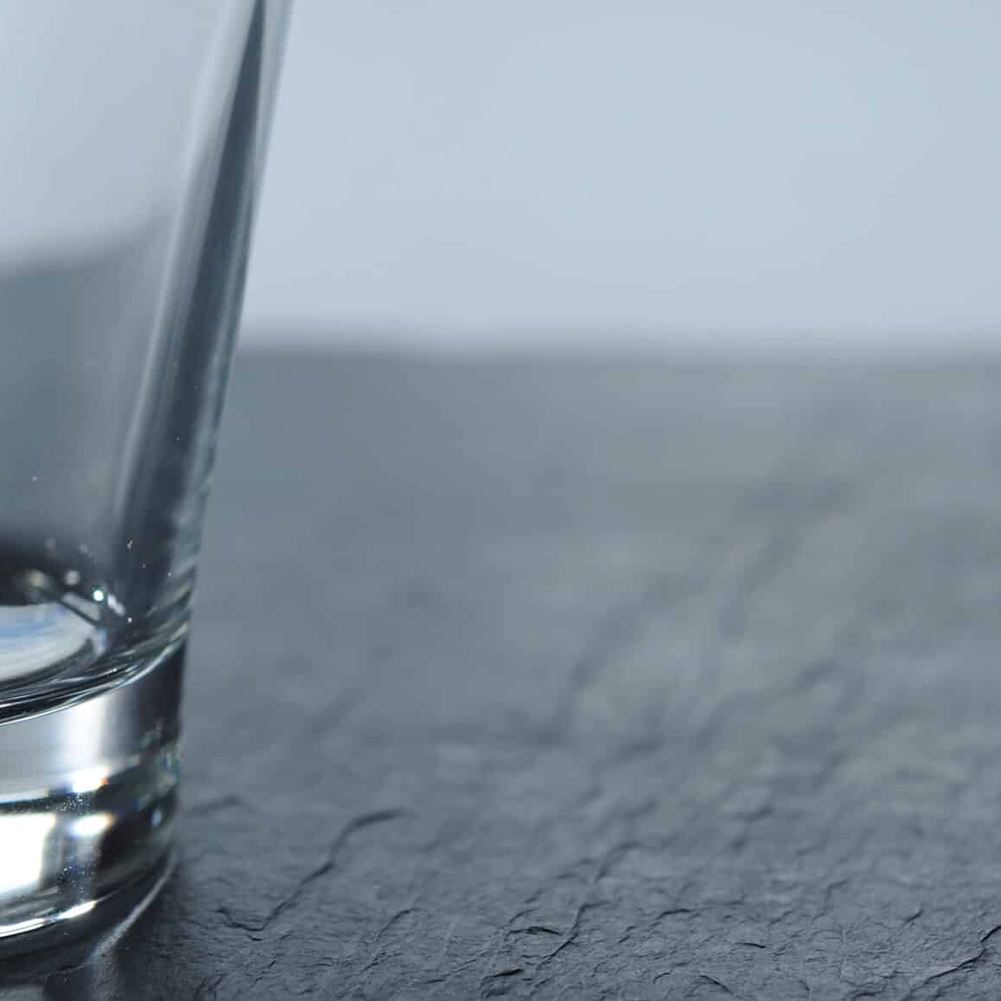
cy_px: 334
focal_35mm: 112
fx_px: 3664
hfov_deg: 15.5
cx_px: 277
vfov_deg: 15.5
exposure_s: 1/60
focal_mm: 60
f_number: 6.3
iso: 200
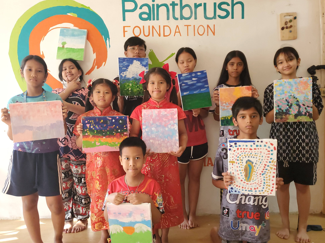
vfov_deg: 51.3
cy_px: 125
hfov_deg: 65.3
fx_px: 253
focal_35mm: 27
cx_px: 166
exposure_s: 1/100
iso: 320
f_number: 1.5
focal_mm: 4.3
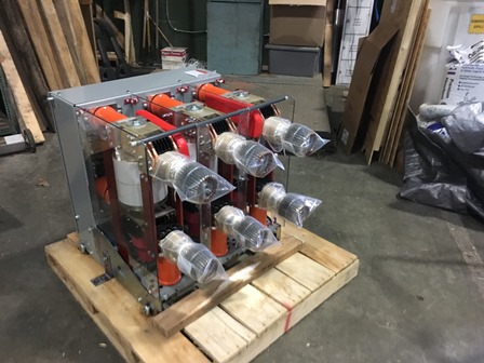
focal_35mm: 29
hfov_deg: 61.7
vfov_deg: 48.2
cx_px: 242
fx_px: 405
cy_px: 182
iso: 200
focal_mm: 4.15
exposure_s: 1/15
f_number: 2.2
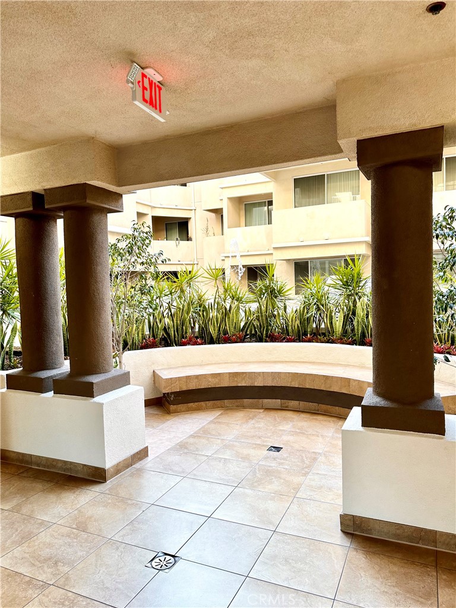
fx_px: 422
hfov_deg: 56.8
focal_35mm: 24
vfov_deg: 71.6
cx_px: 228
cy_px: 304
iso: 64
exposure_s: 1/172
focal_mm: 6.86
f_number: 1.78
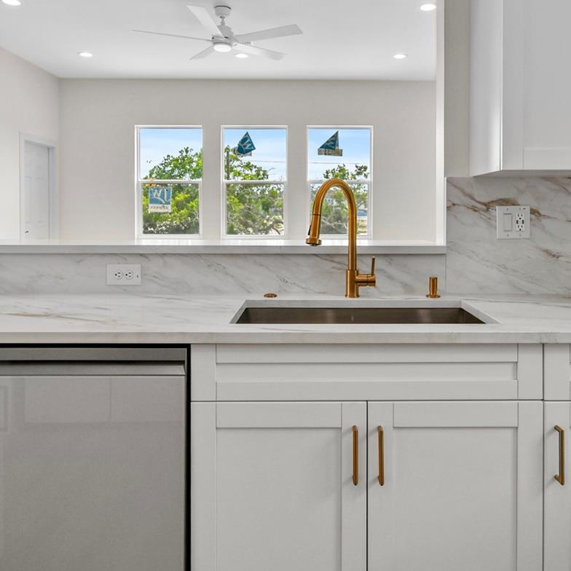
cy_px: 191
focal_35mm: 26
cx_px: 320
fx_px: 485
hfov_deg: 60.8
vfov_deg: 59.5
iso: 100
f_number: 7.1
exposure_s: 1/60
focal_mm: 10
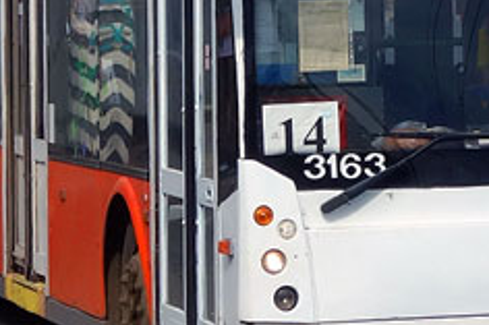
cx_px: 365
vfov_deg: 5.4
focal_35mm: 249
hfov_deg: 8.3
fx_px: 3380
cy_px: -219
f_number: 5.6
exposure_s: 1/500
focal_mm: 18.02
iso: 125
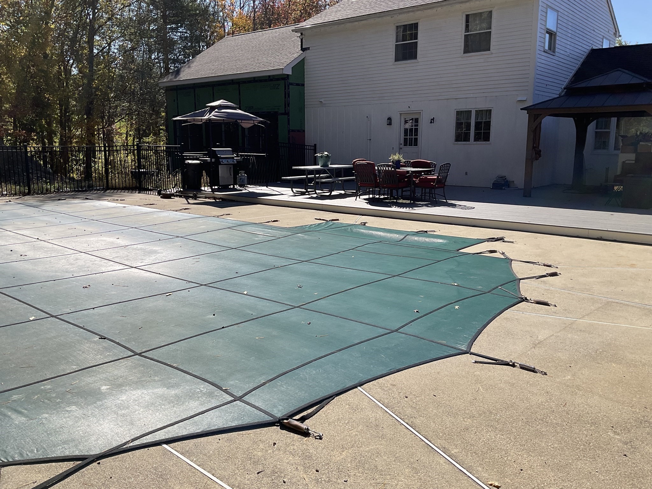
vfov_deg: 48.2
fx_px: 546
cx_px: 326
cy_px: 244
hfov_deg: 61.7
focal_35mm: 29
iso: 16
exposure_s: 1/2141
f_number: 1.8
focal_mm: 3
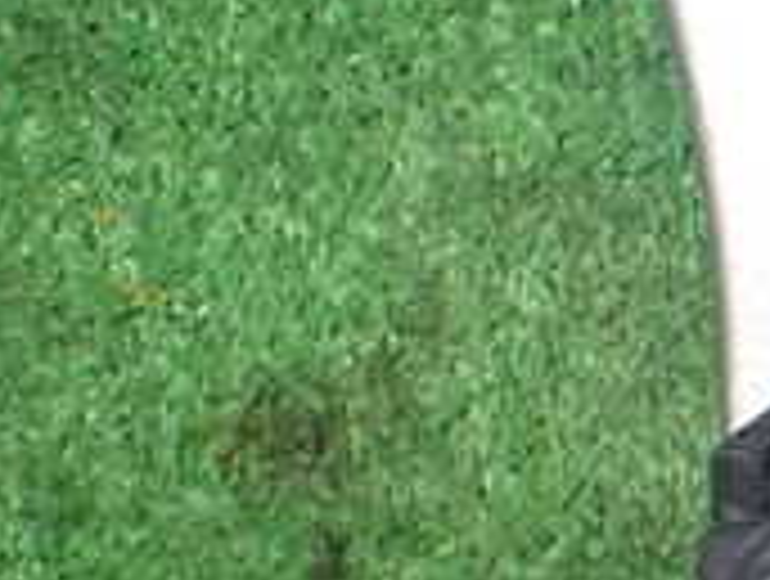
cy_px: 490
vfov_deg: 14.0
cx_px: 1301
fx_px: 2341
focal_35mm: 105
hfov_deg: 16.3
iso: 320
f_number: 2.3
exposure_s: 1/125
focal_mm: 5.4
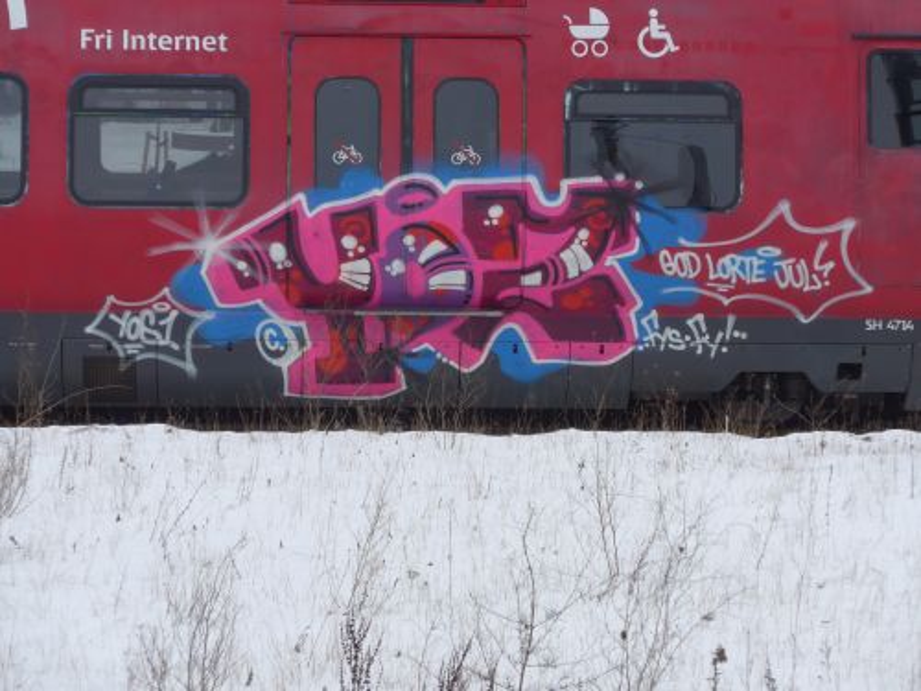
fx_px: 3113
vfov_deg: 12.7
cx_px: 460
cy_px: 346
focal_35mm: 117
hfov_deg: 16.8
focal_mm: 22.9
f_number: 5
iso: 100
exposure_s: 1/80
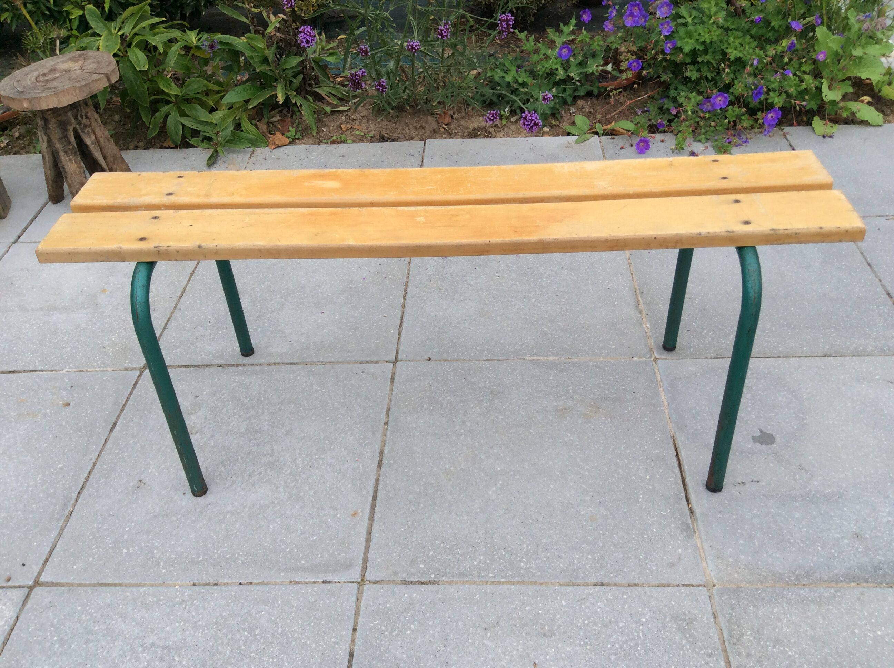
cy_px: 334
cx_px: 447
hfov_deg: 56.9
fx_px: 825
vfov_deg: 44.1
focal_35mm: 32
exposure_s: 1/327
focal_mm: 3.3
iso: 32
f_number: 2.4
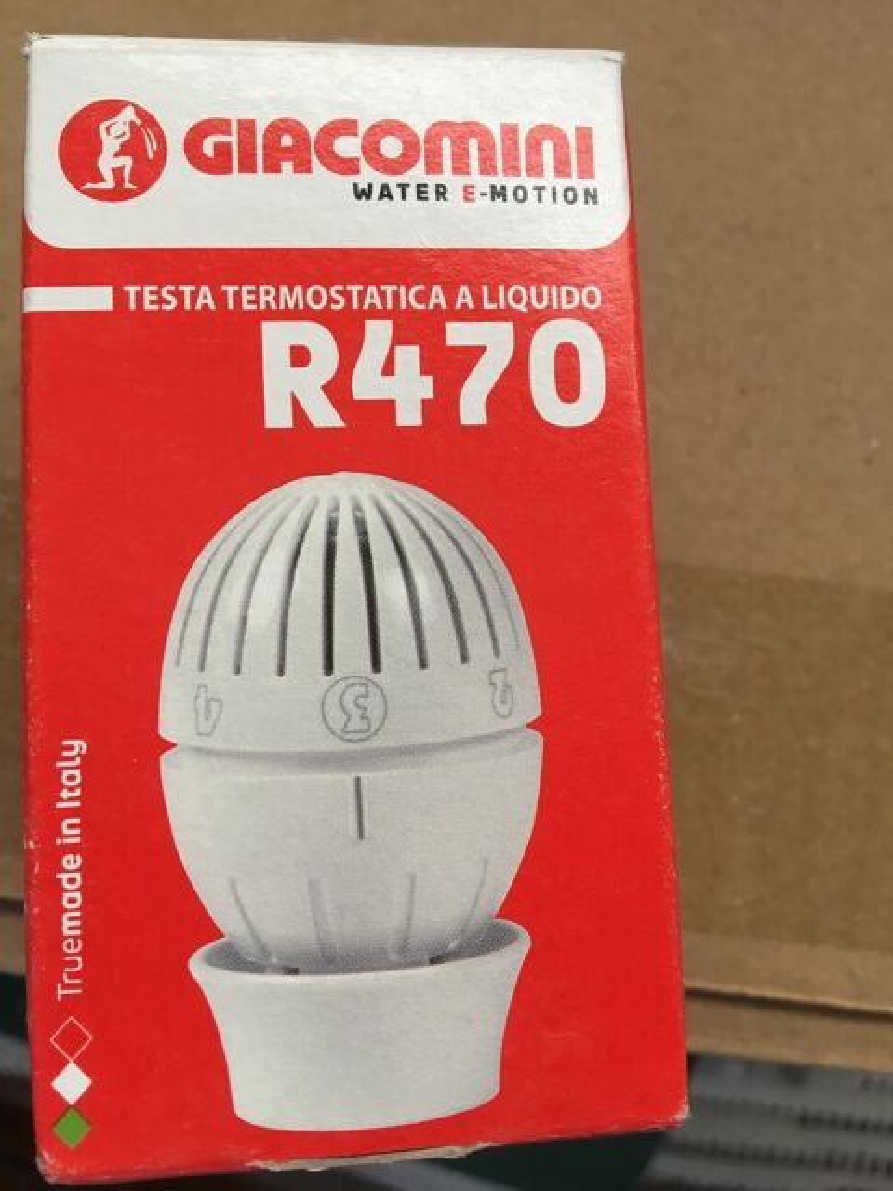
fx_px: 997
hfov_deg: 48.2
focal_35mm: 29
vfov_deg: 61.7
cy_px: 596
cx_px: 446
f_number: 2.2
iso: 100
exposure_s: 1/33
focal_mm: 4.15
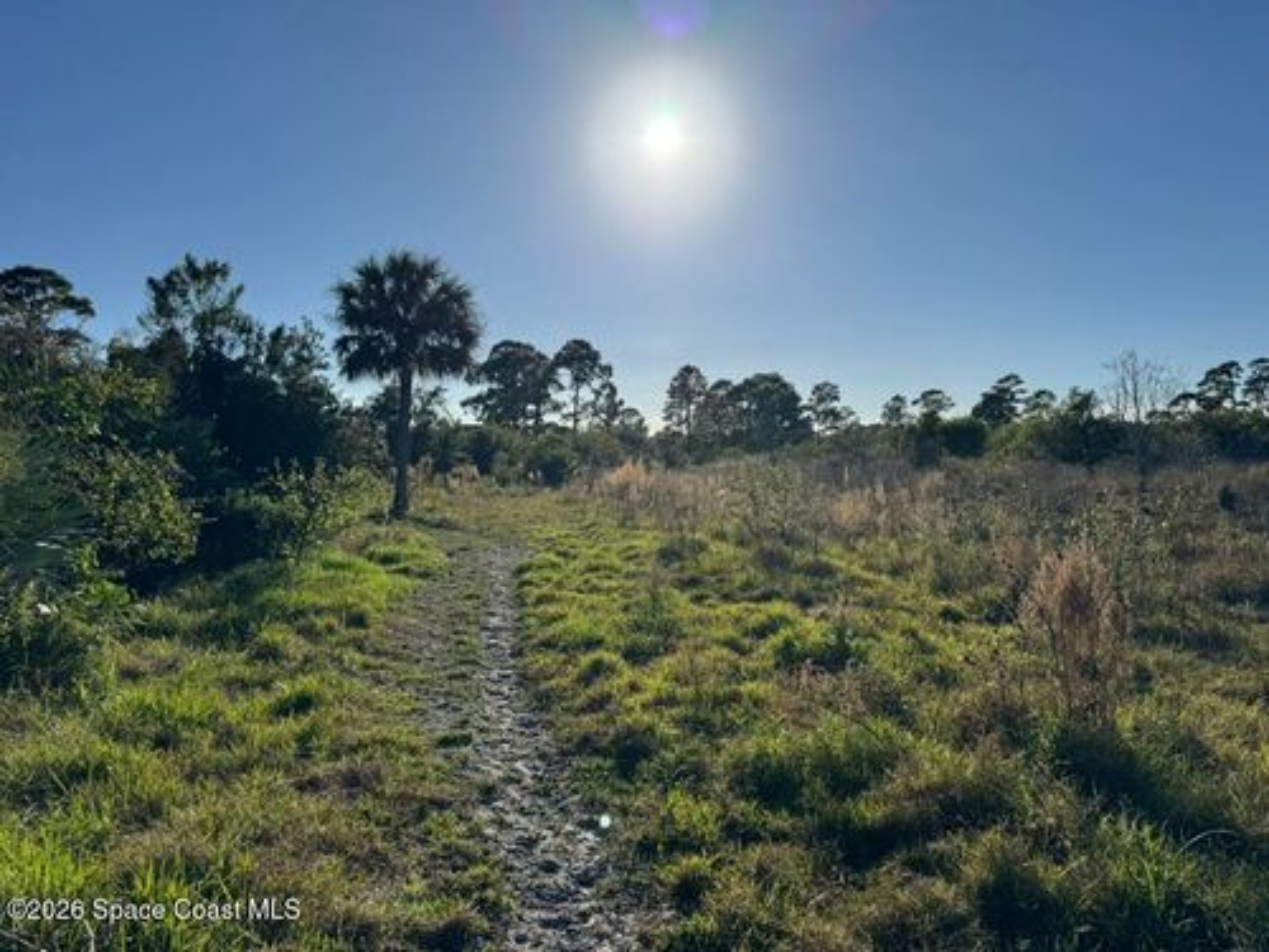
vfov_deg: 56.8
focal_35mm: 24
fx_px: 880
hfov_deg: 71.6
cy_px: 476
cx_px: 634
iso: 80
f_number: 1.78
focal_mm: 6.76
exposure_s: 1/12346
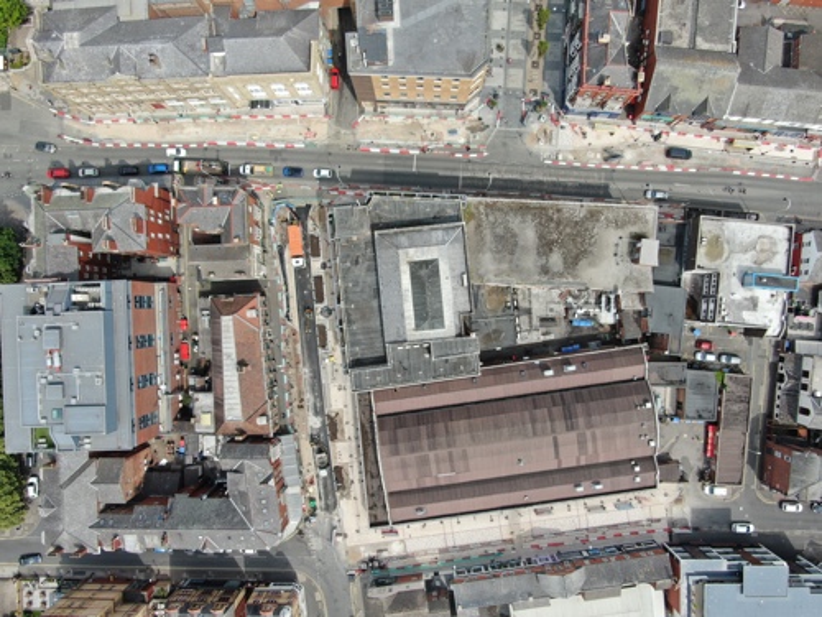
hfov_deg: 71.6
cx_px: 411
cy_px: 308
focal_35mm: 24
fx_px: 570
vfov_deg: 56.8
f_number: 2.8
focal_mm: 4.39
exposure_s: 1/1000
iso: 100
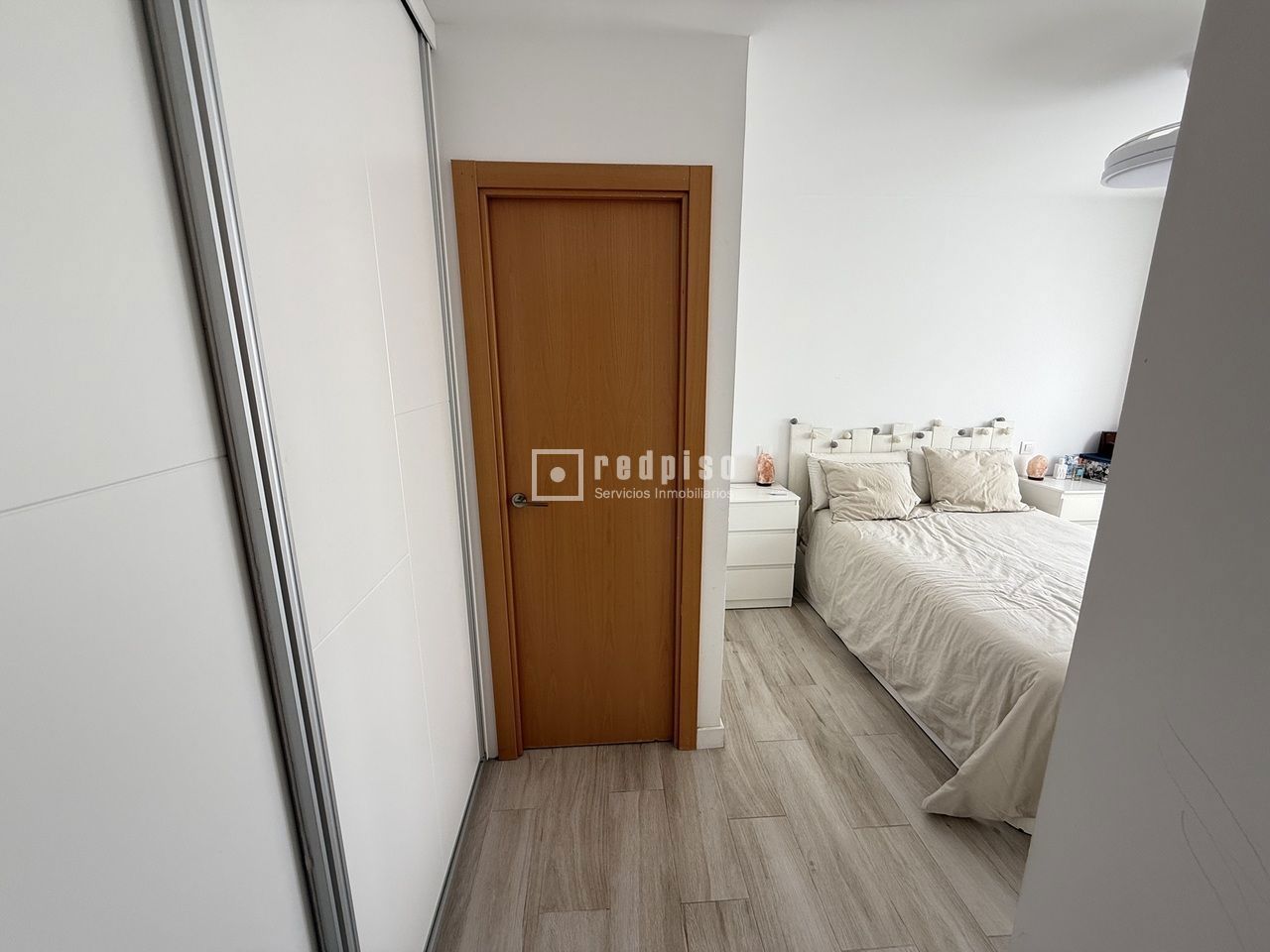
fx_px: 514
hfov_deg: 102.1
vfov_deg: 85.7
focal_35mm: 14
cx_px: 635
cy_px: 476
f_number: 2.2
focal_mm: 2.22
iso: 64
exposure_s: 1/99
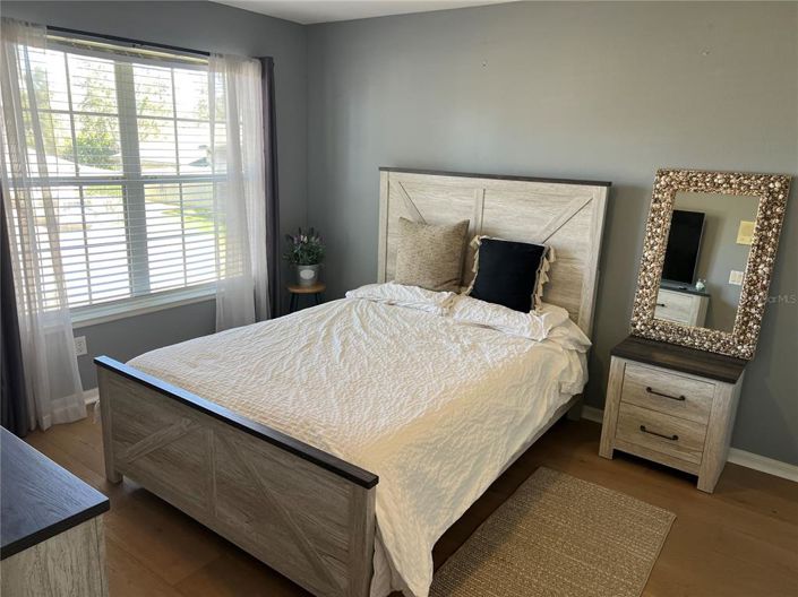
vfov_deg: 53.0
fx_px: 599
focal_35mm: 26
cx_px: 399
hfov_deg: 67.3
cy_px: 298
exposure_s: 1/121
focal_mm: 5.7
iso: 80
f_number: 1.5
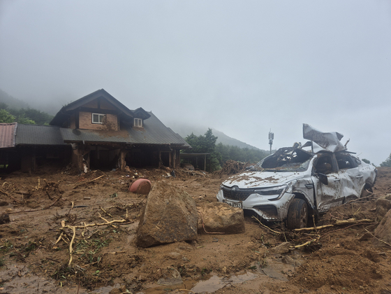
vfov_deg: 58.9
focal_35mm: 23
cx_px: 196
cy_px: 147
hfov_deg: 73.9
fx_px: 260
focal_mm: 5.4
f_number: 1.8
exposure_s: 1/1428
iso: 25
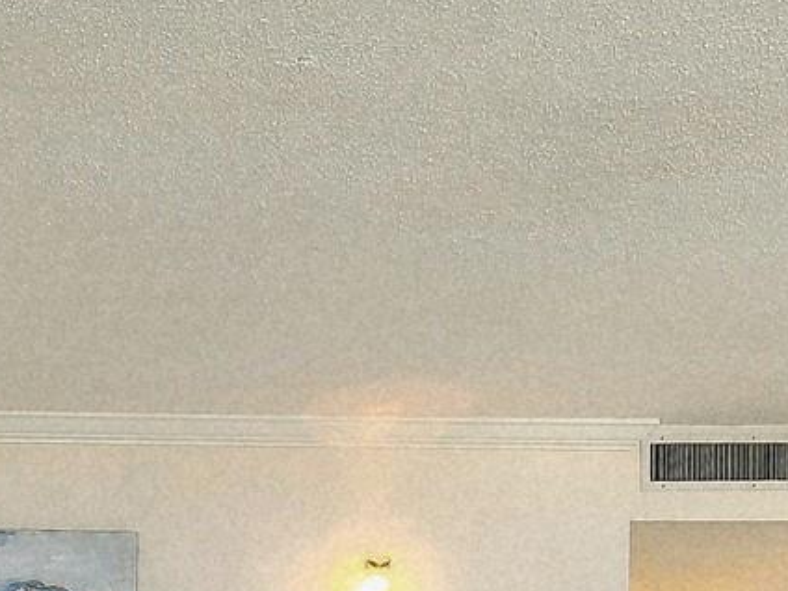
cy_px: 834
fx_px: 1115
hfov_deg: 35.8
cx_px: 35
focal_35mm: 49
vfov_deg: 24.5
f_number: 2.2
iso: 50
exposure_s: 1/60.2
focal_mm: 2.2
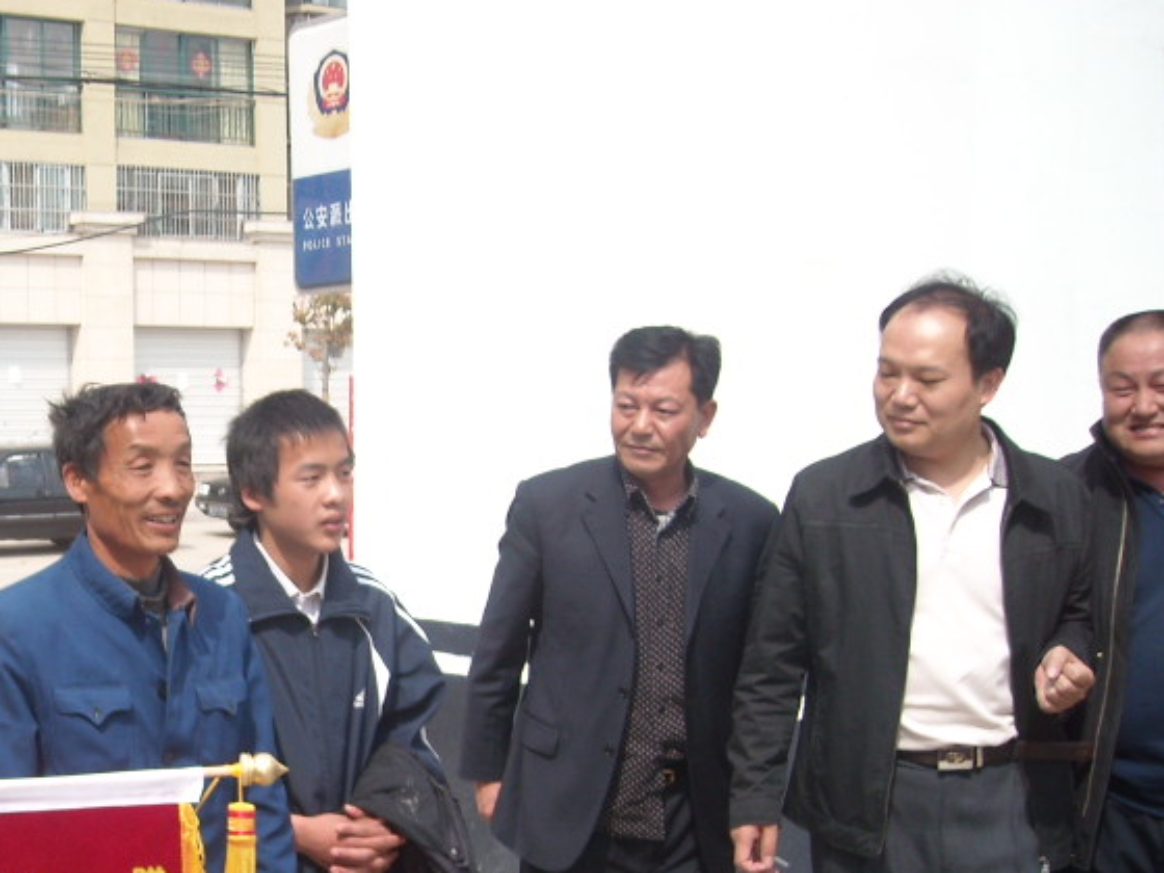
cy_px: 705
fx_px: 2152
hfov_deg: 29.2
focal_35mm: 64
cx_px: 156
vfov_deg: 22.6
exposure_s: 1/161
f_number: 5.6
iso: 64
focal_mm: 5.7
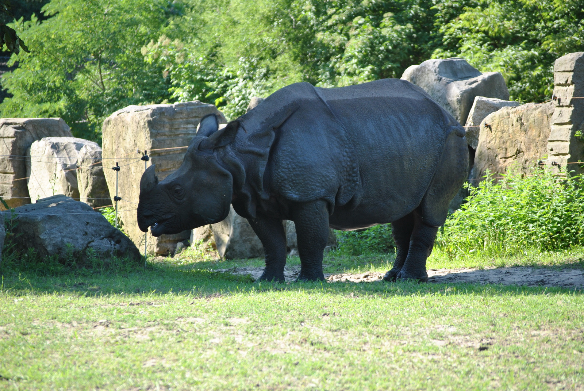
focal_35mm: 174
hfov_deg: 11.8
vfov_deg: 7.9
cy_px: 196
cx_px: 292
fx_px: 2826
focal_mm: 116
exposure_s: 1/200
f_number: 4.8
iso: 200
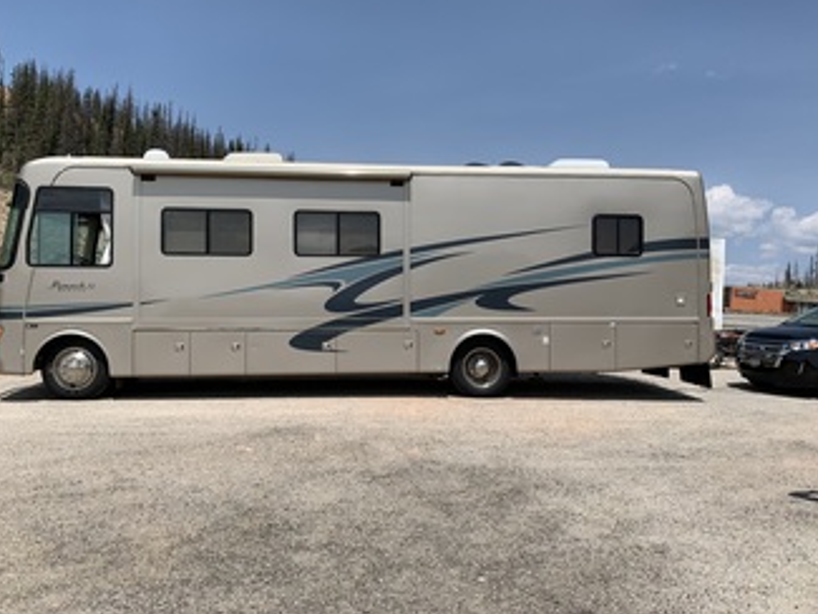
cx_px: 418
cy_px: 296
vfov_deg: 49.8
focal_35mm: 28
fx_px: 662
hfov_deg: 63.4
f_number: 1.8
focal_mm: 4.25
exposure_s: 1/3289
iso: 25
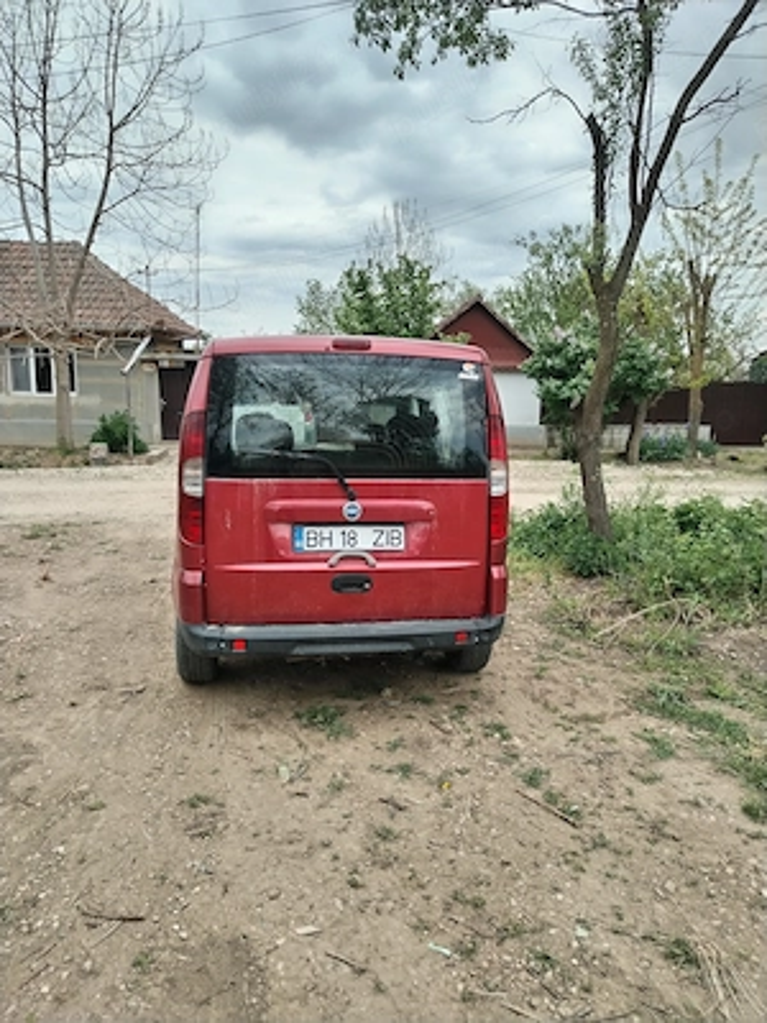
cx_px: 384
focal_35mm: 26
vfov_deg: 67.3
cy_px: 512
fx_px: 768
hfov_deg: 53.1
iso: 100
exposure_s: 1/1005
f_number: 1.8
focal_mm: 4.75
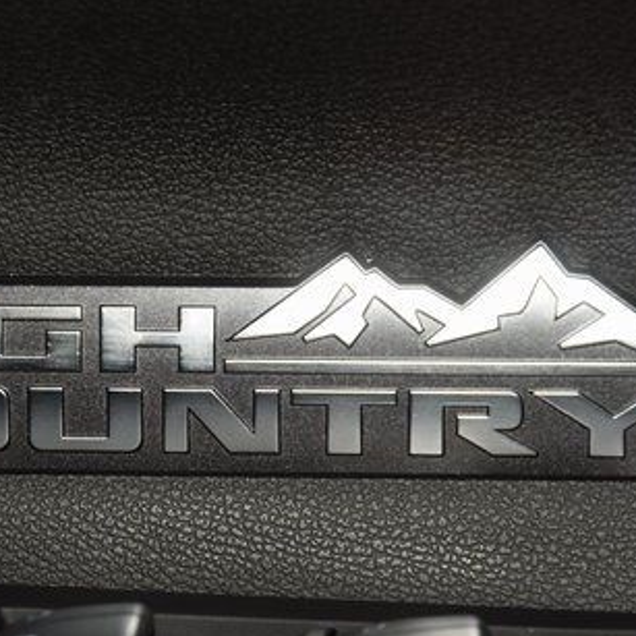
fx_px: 3866
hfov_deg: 9.4
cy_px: 426
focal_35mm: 186
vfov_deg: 9.4
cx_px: 236
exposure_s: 1/125
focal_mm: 70
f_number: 8
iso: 100
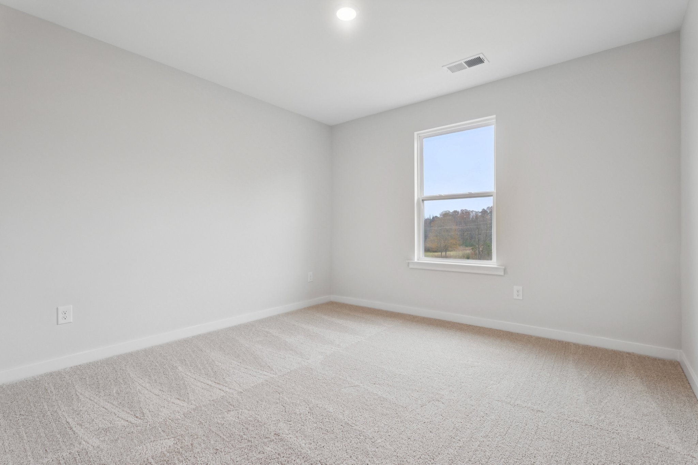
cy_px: 232
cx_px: 349
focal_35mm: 16
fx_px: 310
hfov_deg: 96.7
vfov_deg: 73.7
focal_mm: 16
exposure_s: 1/50
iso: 640
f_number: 8
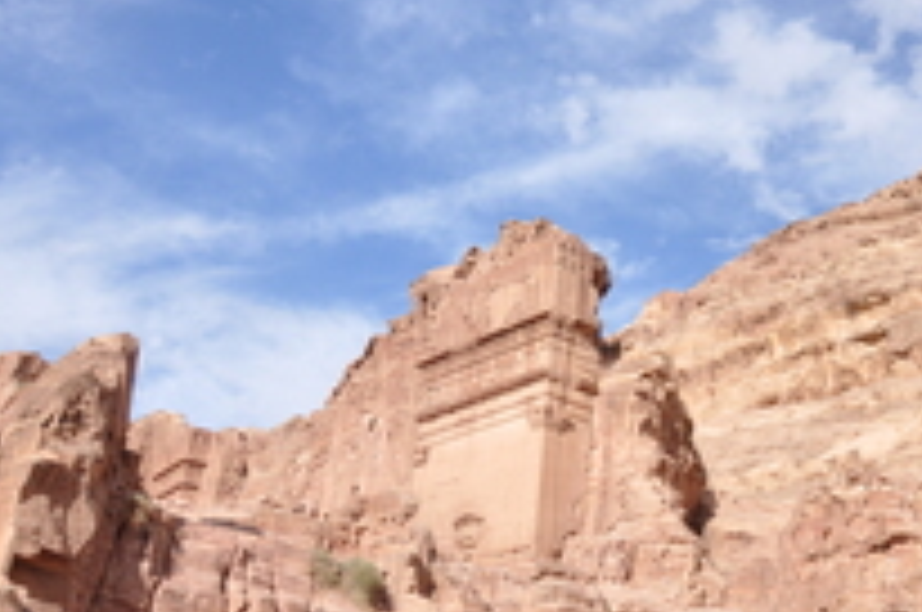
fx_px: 1483
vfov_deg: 23.1
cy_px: 446
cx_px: 769
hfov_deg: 33.3
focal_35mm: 58
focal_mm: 18
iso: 200
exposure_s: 1/400
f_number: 10
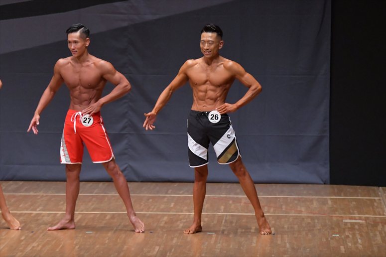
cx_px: 193
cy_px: 128
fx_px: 2894
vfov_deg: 5.1
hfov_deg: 7.6
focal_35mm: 270
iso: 6400
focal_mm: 180
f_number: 5.6
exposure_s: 1/400
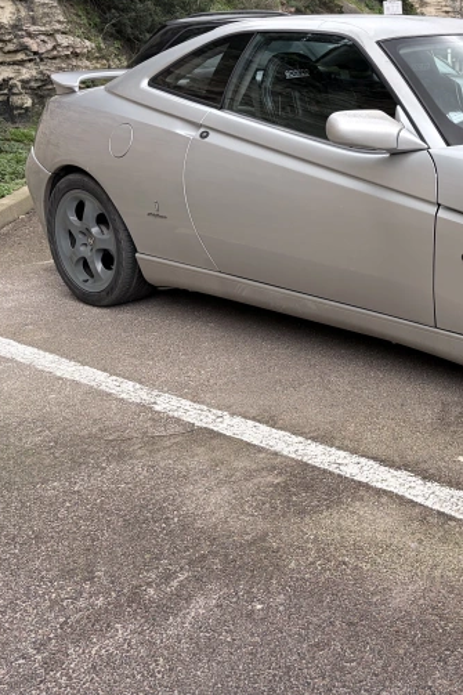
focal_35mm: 43
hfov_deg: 28.7
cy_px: 283
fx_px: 830
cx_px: 488
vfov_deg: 45.2
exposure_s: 1/430
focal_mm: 5.96
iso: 50
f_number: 1.6
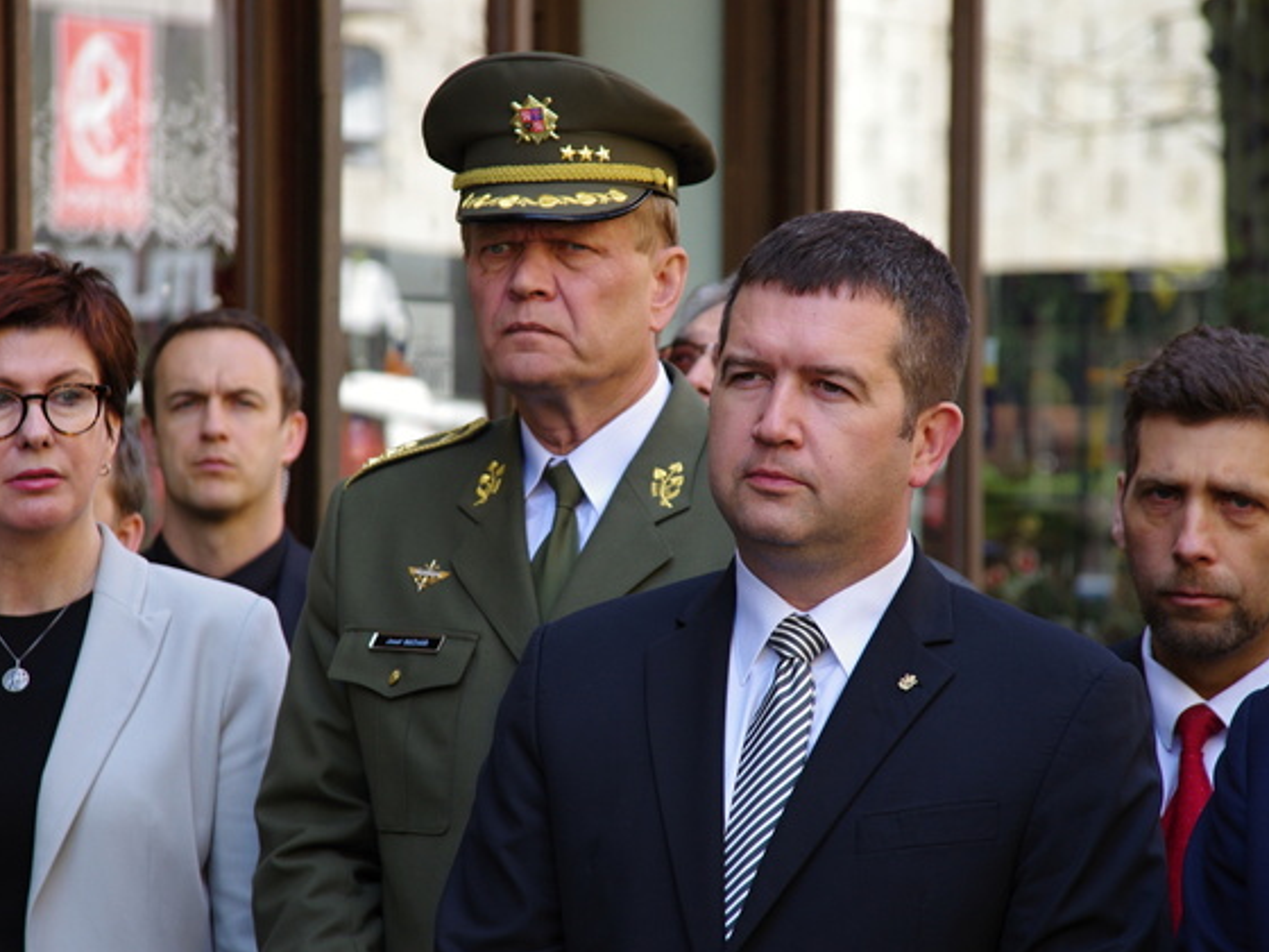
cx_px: 598
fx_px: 7535
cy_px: 476
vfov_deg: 7.2
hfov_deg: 9.6
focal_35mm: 206
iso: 400
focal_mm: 125
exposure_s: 1/200
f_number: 5.6
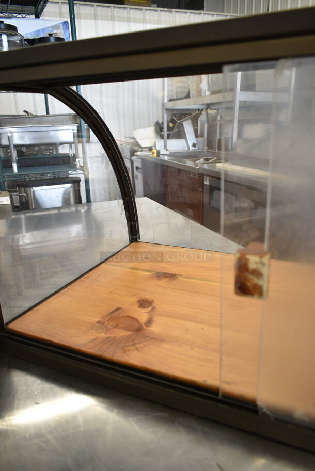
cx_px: 158
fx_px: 354
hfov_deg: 48.0
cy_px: 236
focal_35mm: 27
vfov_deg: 67.3
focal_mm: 18
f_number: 3.5
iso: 180
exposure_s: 1/30
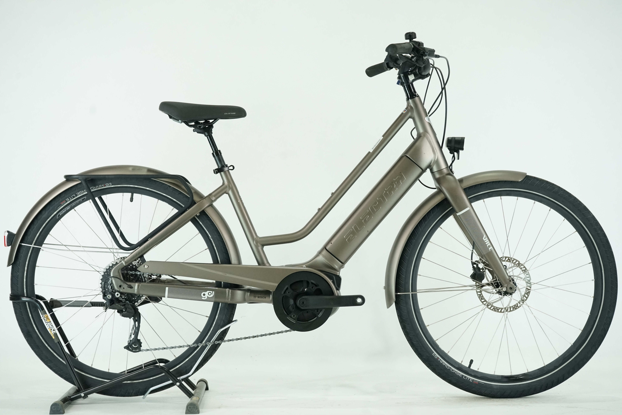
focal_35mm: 64
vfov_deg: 21.2
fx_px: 1106
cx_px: 311
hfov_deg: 31.4
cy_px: 208
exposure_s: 1/200
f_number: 7.1
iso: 2500
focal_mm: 64
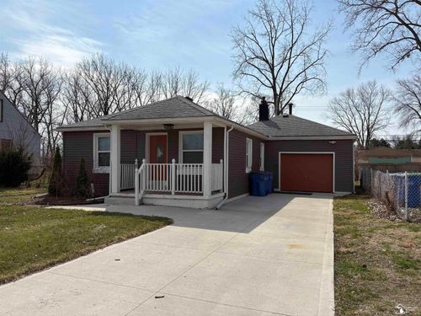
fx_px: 316
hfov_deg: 67.3
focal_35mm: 26
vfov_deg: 53.1
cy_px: 158
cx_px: 210
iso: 50
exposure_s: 1/7813
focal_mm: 5.96
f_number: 1.6
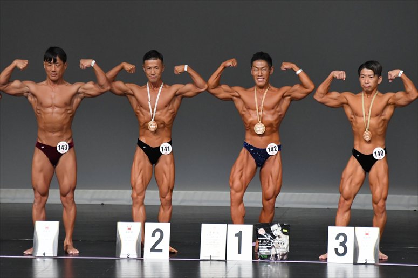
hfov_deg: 6.5
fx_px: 3656
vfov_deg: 4.4
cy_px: 139
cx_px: 209
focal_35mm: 315
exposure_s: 1/400
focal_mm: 210
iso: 5000
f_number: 5.6
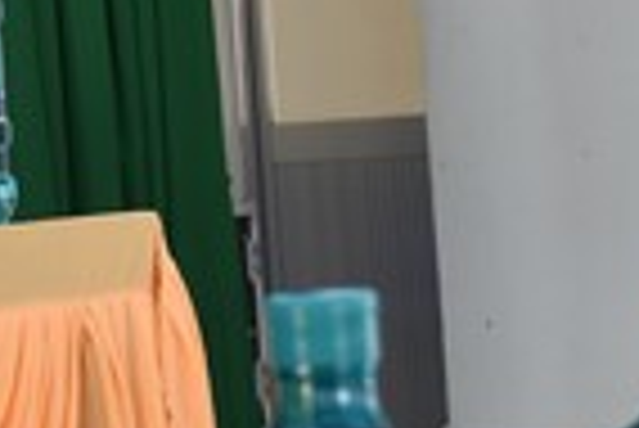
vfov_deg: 6.8
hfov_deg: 10.1
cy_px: -14
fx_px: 3571
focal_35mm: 201
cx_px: -86
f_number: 4
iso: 720
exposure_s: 1/60
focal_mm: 44
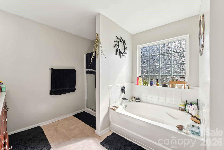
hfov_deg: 104.3
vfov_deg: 81.2
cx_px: 112
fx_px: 87
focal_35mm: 14
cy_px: 75
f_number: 8
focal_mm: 14
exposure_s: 1/160
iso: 200
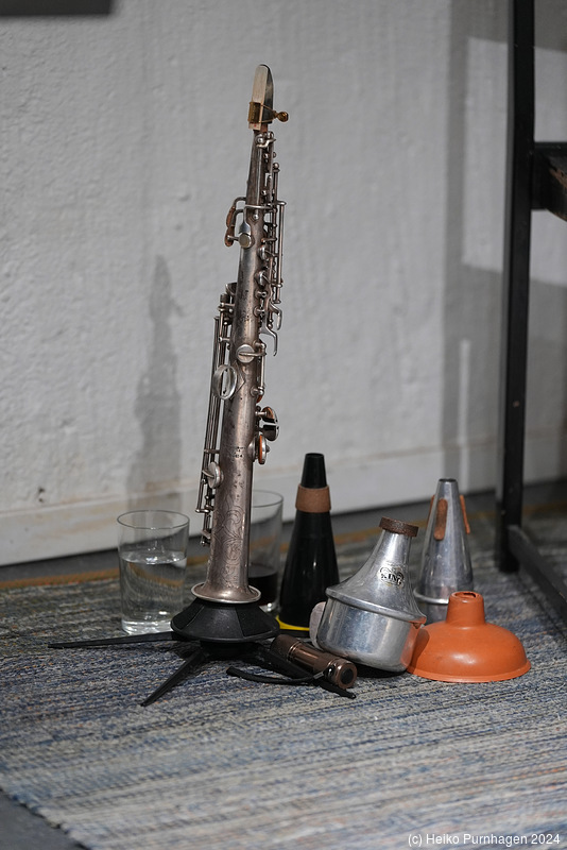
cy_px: 425
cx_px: 284
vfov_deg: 16.3
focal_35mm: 126
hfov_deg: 10.9
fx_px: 2974
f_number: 2.8
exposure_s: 1/50
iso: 3200
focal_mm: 126
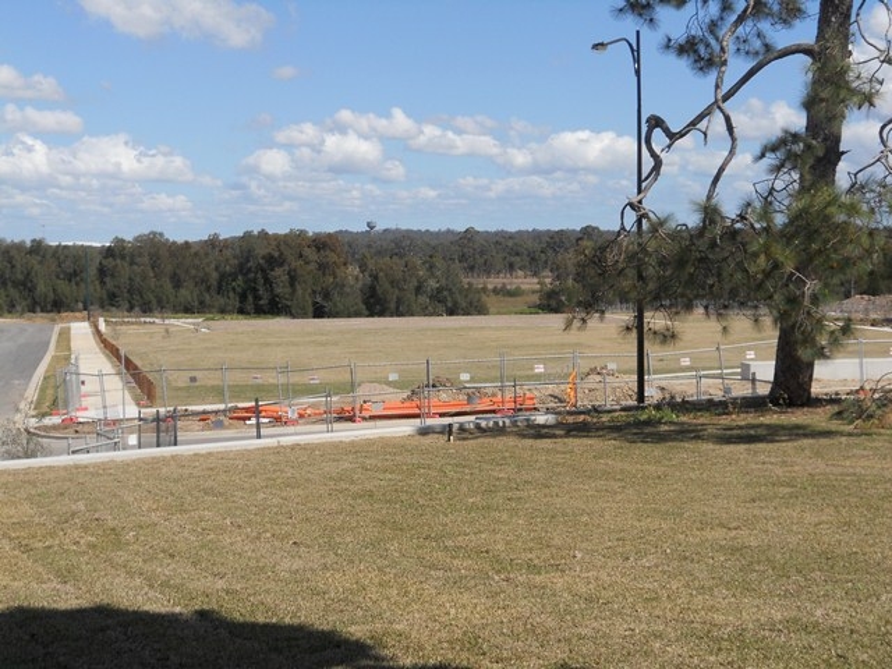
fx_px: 1391
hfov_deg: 35.5
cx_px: 446
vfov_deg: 27.0
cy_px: 334
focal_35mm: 54
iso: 80
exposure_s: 1/640
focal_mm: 9.8
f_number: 4.8
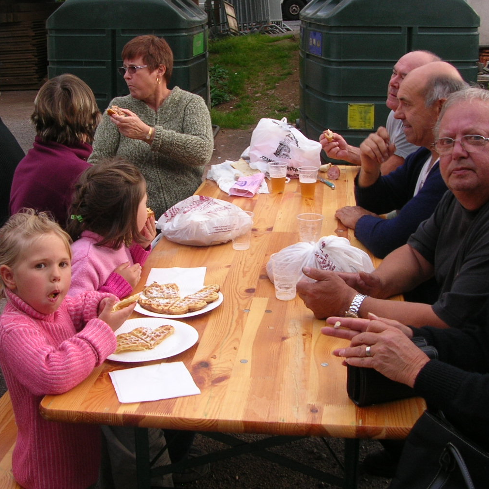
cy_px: 227
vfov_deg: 34.7
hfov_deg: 34.7
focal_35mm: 49
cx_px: 238
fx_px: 783
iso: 50
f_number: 2.8
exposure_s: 1/157
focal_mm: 5.8
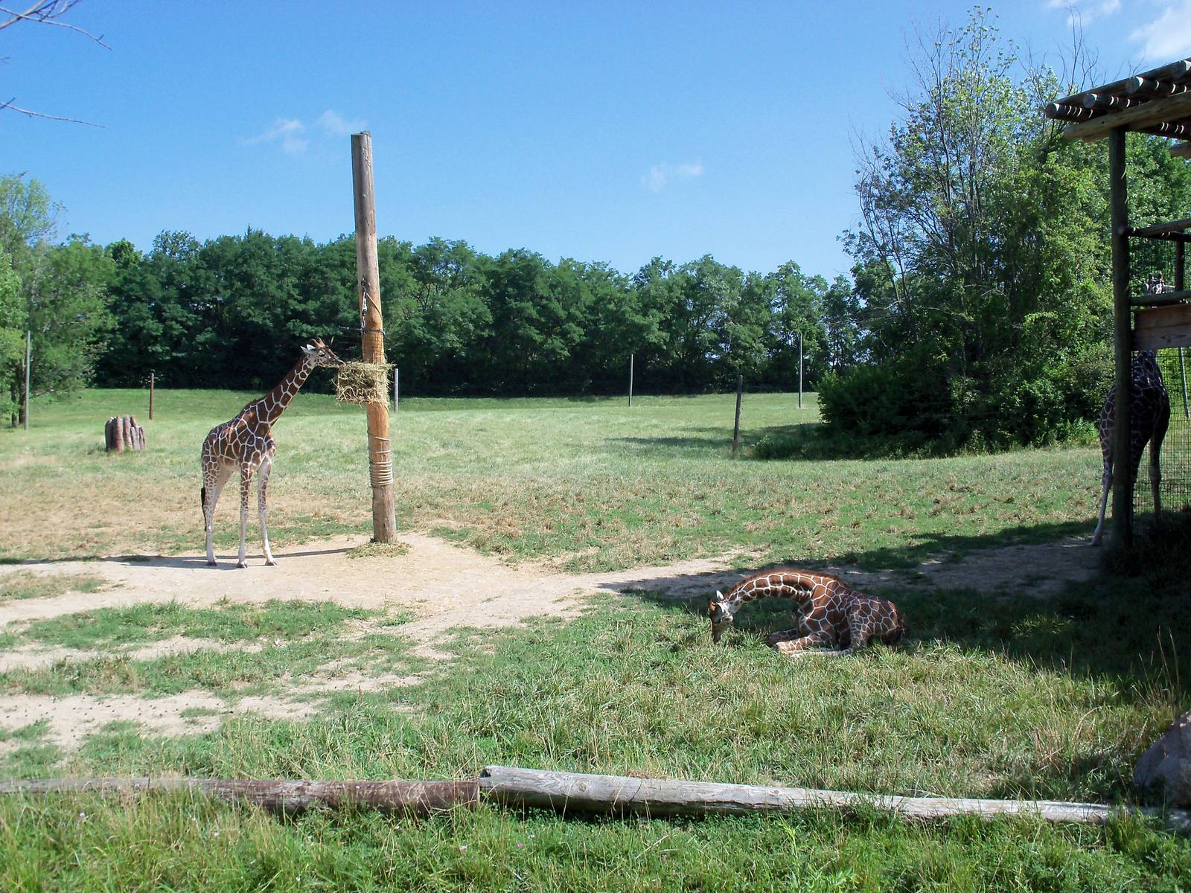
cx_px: 596
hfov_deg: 52.6
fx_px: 1204
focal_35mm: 35
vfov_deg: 40.7
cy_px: 446
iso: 80
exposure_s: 1/250
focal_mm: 6.3
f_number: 5.5
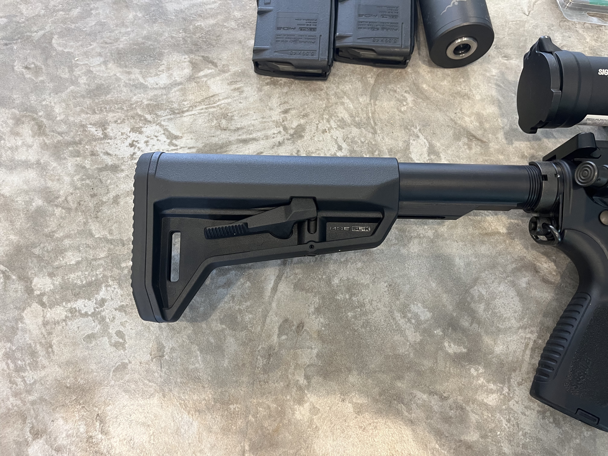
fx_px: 457
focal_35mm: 26
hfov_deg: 67.3
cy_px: 228
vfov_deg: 53.1
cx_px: 304
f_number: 1.6
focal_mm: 5.1
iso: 160
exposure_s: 1/60
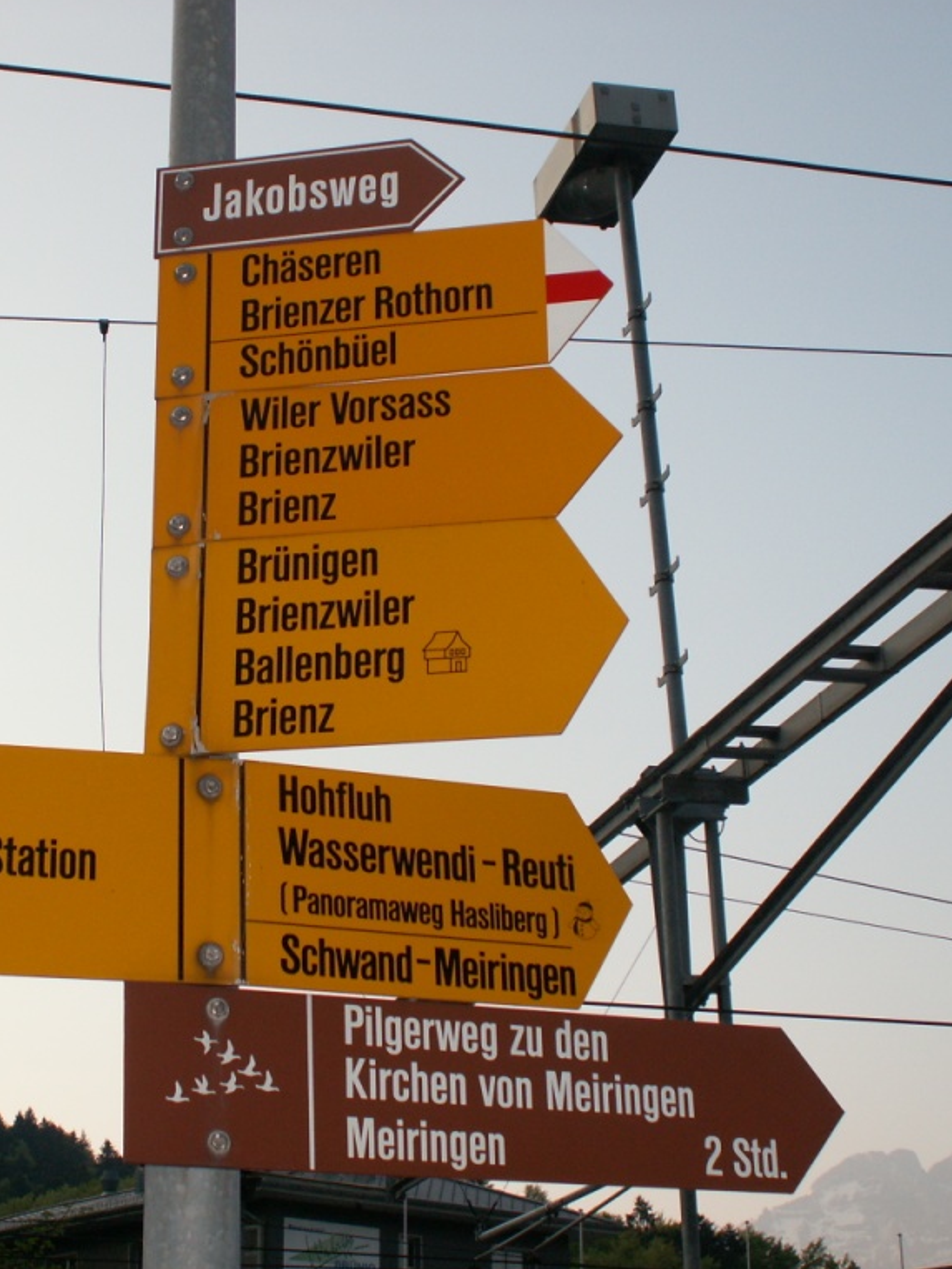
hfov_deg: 21.8
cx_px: 316
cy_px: 633
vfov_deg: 29.0
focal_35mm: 67
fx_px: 2457
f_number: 3.2
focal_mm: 8.27
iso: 50
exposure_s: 1/400
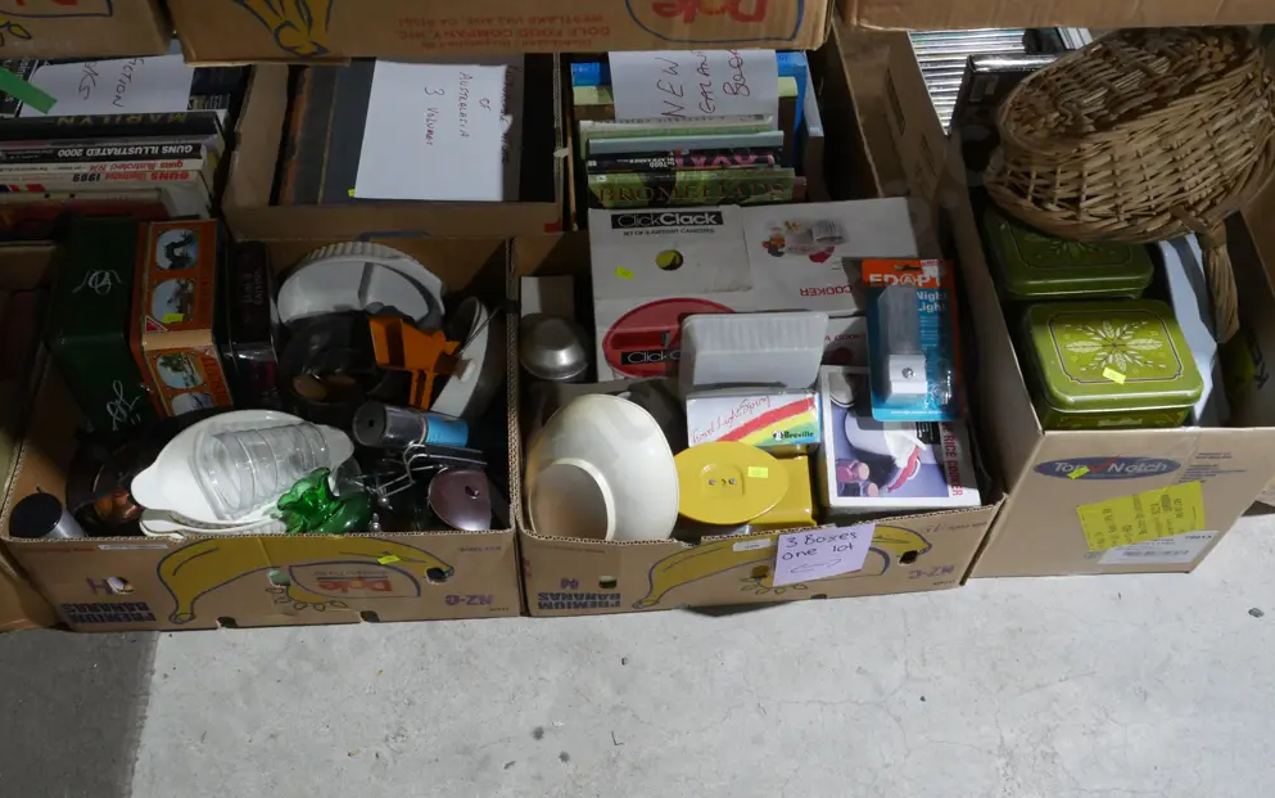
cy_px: 402
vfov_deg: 36.3
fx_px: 1216
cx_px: 645
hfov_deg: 55.3
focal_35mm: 35
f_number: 9
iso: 2000
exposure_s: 1/60
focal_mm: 16
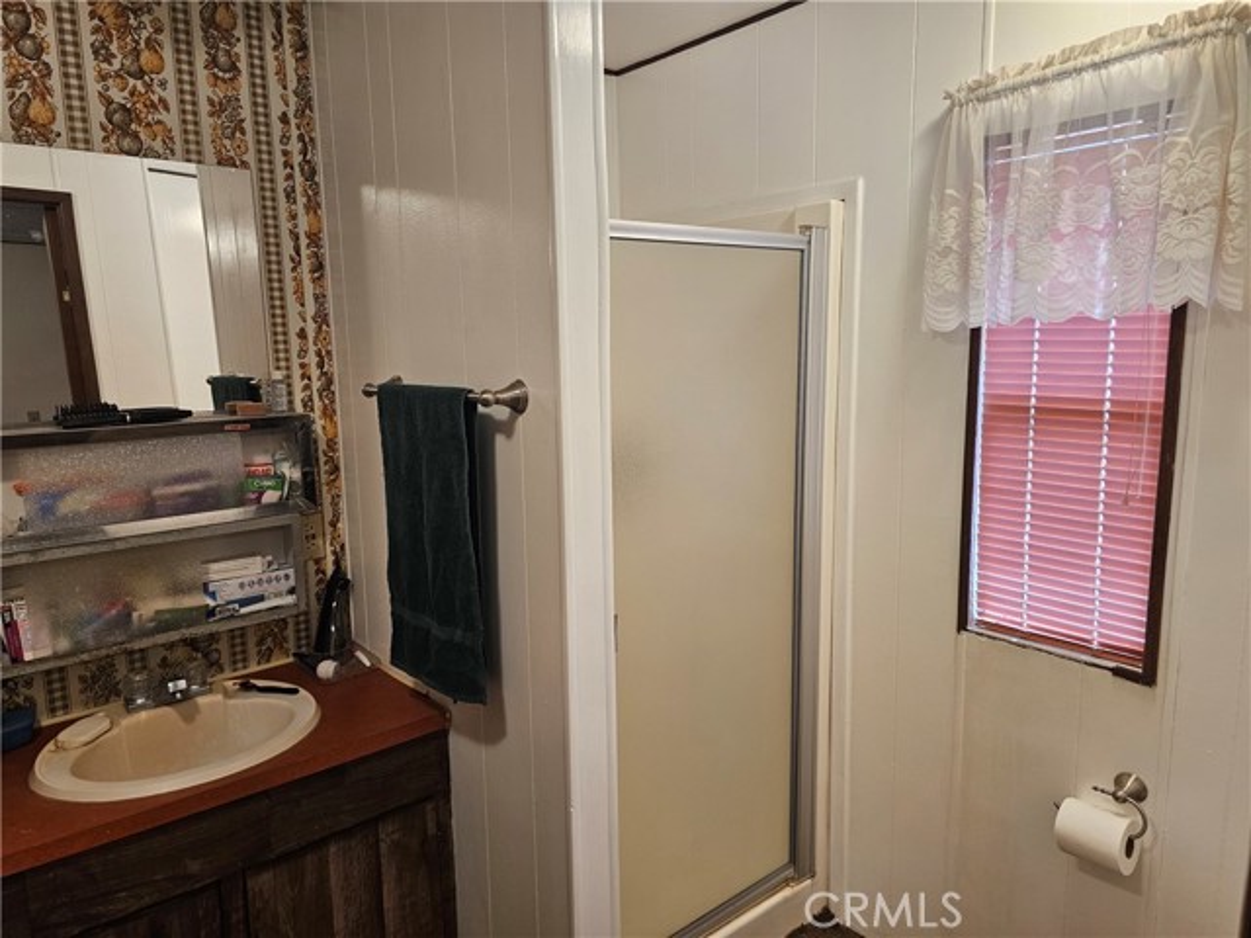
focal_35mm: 23
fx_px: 831
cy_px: 469
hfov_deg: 73.9
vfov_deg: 58.9
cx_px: 626
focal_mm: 6.3
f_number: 1.7
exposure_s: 1/120
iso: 125
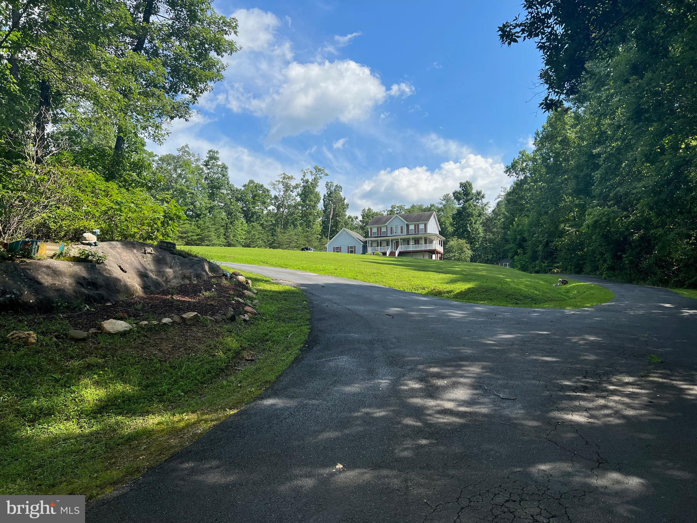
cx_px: 348
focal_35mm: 26
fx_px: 524
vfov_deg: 53.1
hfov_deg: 67.3
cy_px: 262
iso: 50
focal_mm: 5.7
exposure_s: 1/4630
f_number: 1.5
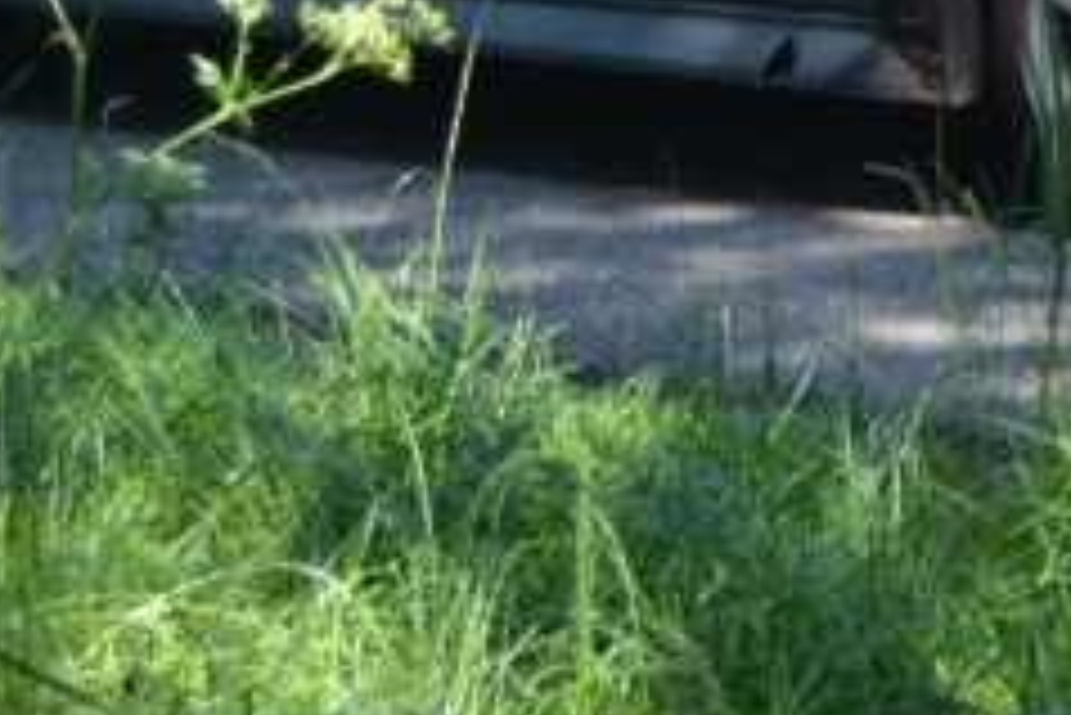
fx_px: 7501
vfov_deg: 5.4
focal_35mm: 252
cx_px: 1242
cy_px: -677
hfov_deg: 8.1
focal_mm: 40
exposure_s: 1/125
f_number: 5.6
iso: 125
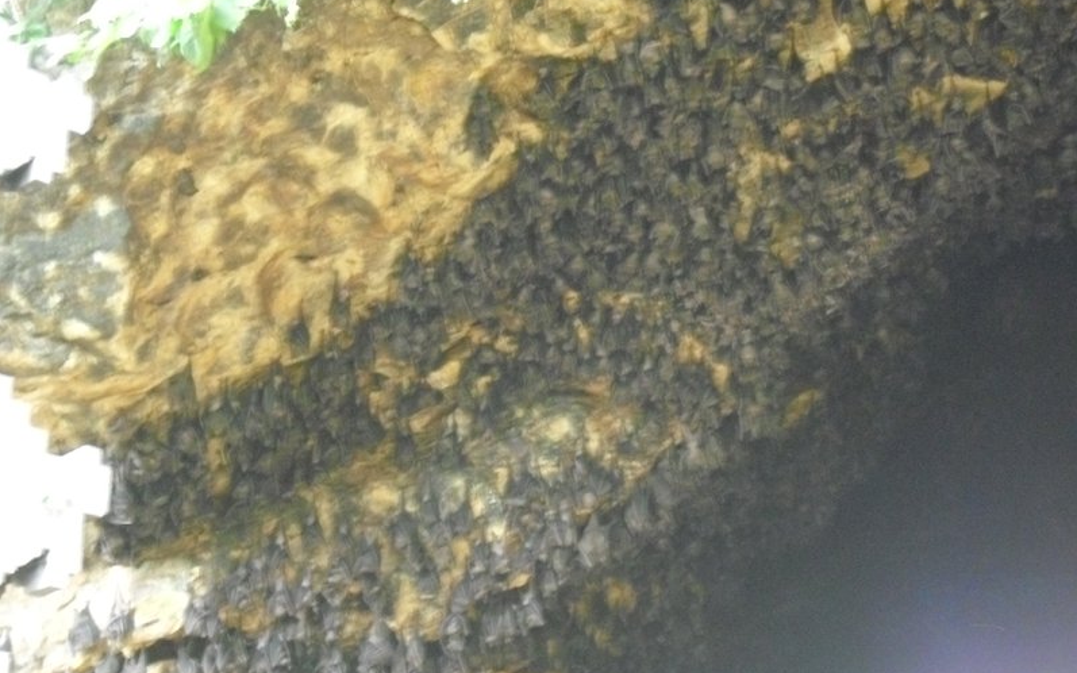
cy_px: 347
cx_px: 539
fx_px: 2436
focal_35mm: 83
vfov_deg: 15.7
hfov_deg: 24.9
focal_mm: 12.8
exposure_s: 1/8
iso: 800
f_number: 4.2
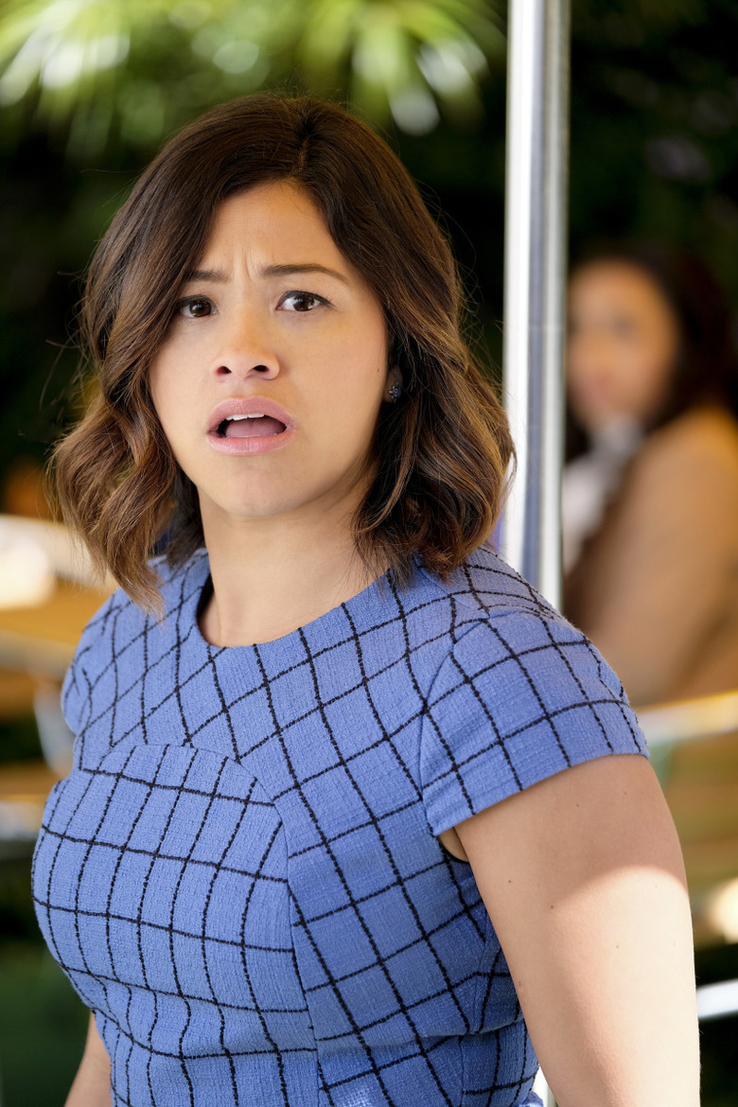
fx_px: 6457
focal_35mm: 210
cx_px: 369
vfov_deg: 9.8
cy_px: 554
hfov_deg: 6.5
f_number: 2.8
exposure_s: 1/640
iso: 400
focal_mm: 140
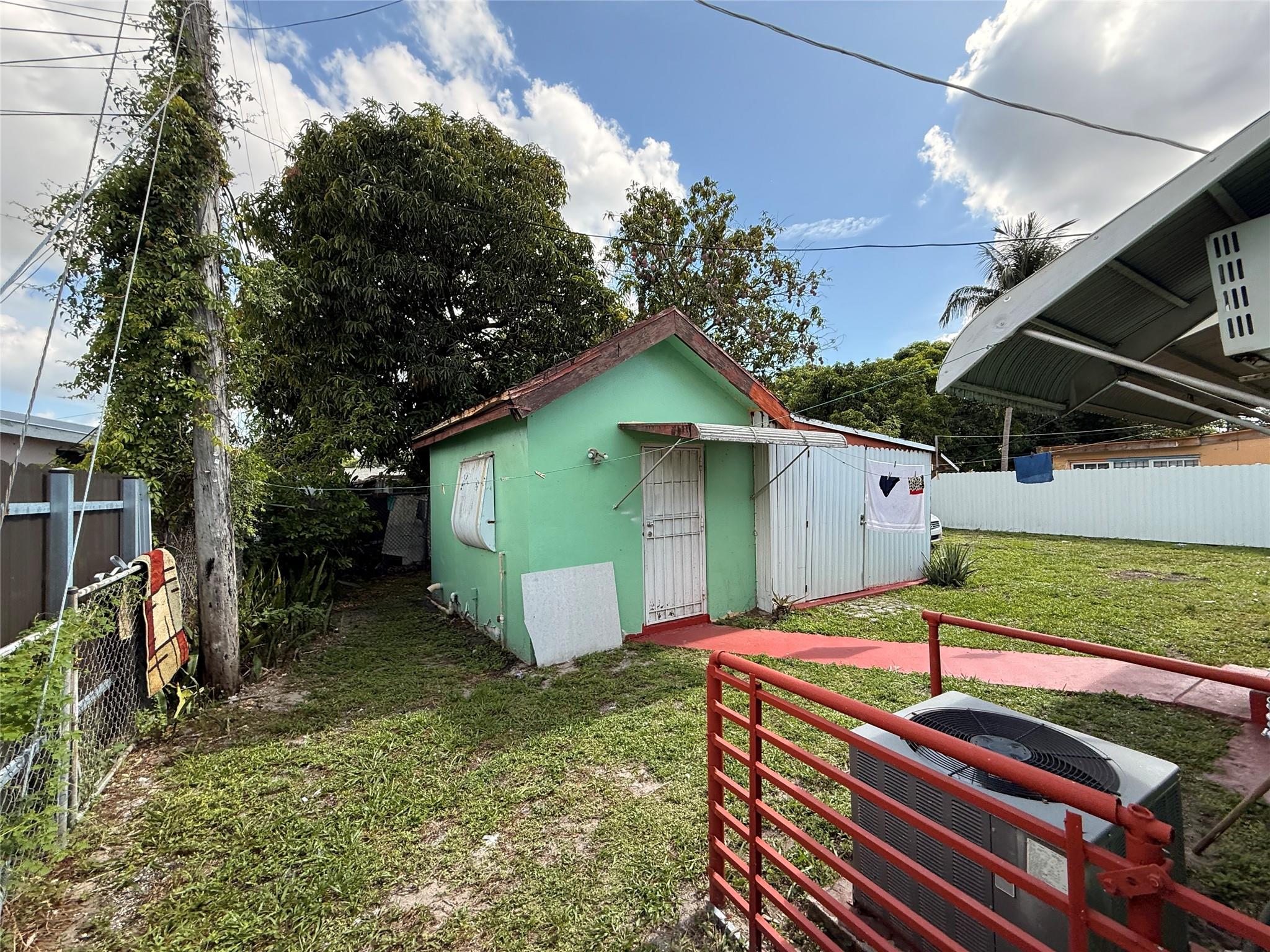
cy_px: 476
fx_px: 514
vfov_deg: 85.7
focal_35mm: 14
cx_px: 635
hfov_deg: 102.1
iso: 64
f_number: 2.2
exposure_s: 1/789
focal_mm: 2.22
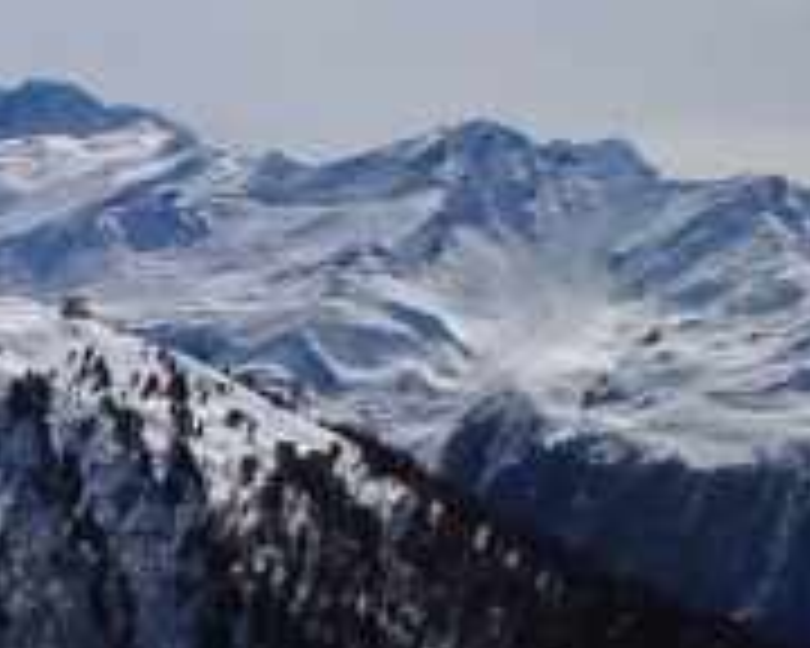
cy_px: 1184
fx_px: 3188
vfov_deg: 10.8
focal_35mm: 133
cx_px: -1264
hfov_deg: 11.4
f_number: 5.6
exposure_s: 1/2000
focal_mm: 4.1
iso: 80
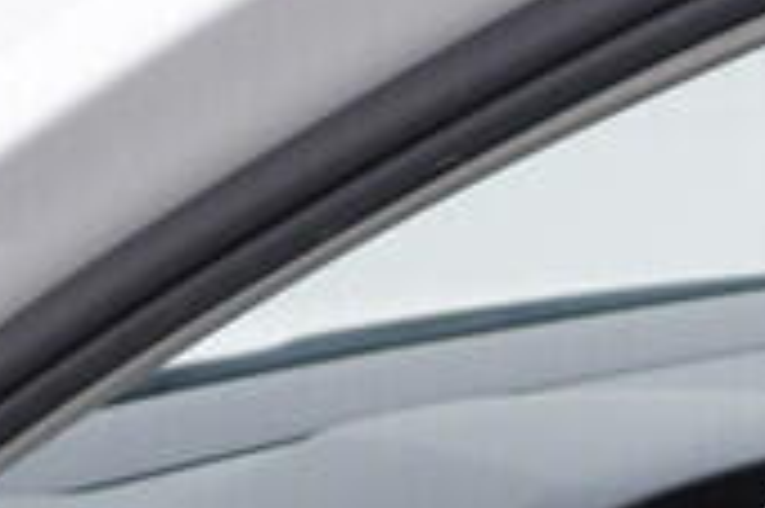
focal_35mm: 217
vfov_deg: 5.9
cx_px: 940
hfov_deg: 9.4
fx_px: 4607
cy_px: 1508
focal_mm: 24
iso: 125
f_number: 3.2
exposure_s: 1/60
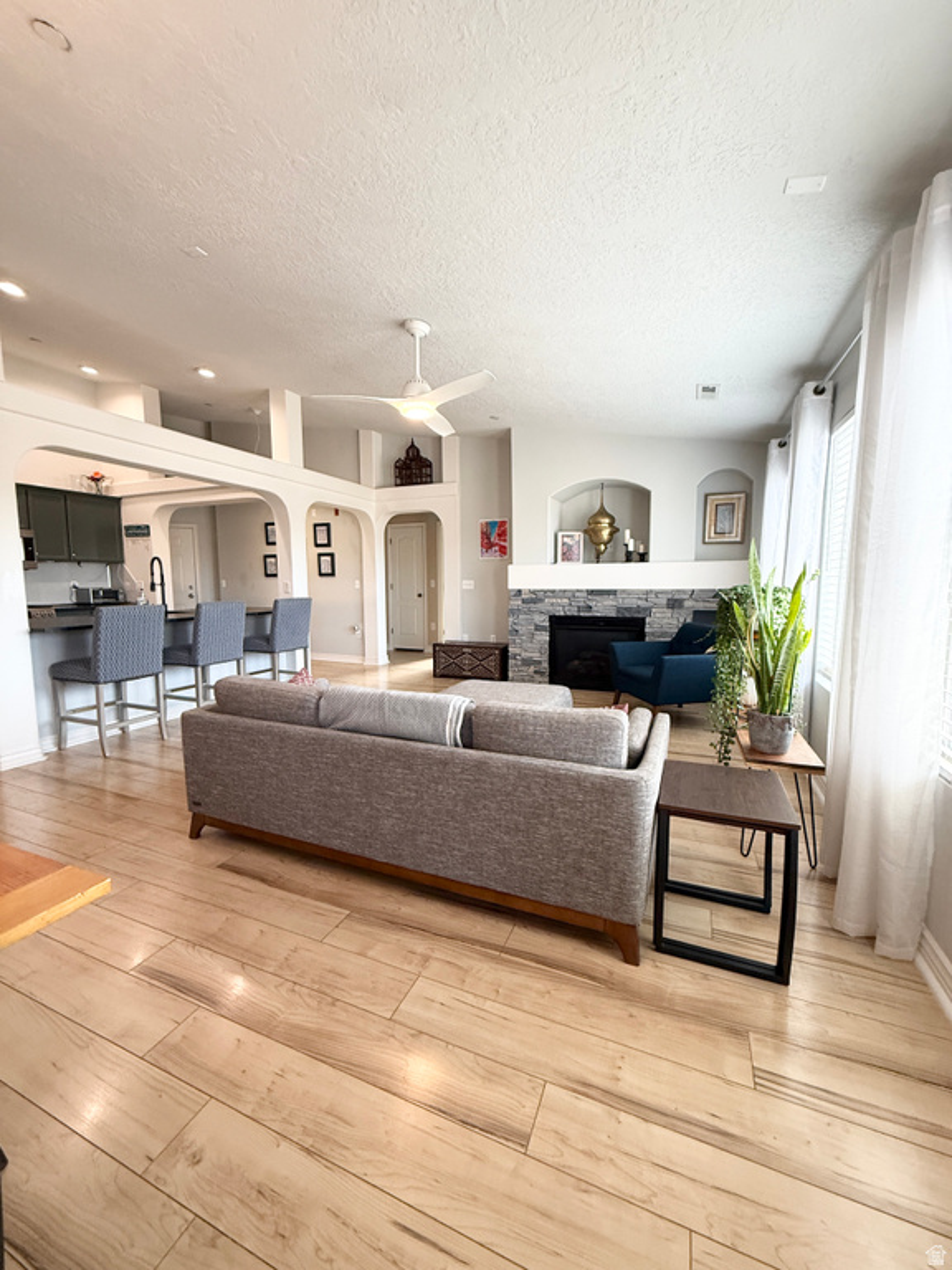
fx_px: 513
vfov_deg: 102.1
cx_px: 476
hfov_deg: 85.7
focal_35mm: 14
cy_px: 635
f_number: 2.2
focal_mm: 2.22
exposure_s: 1/120
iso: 320
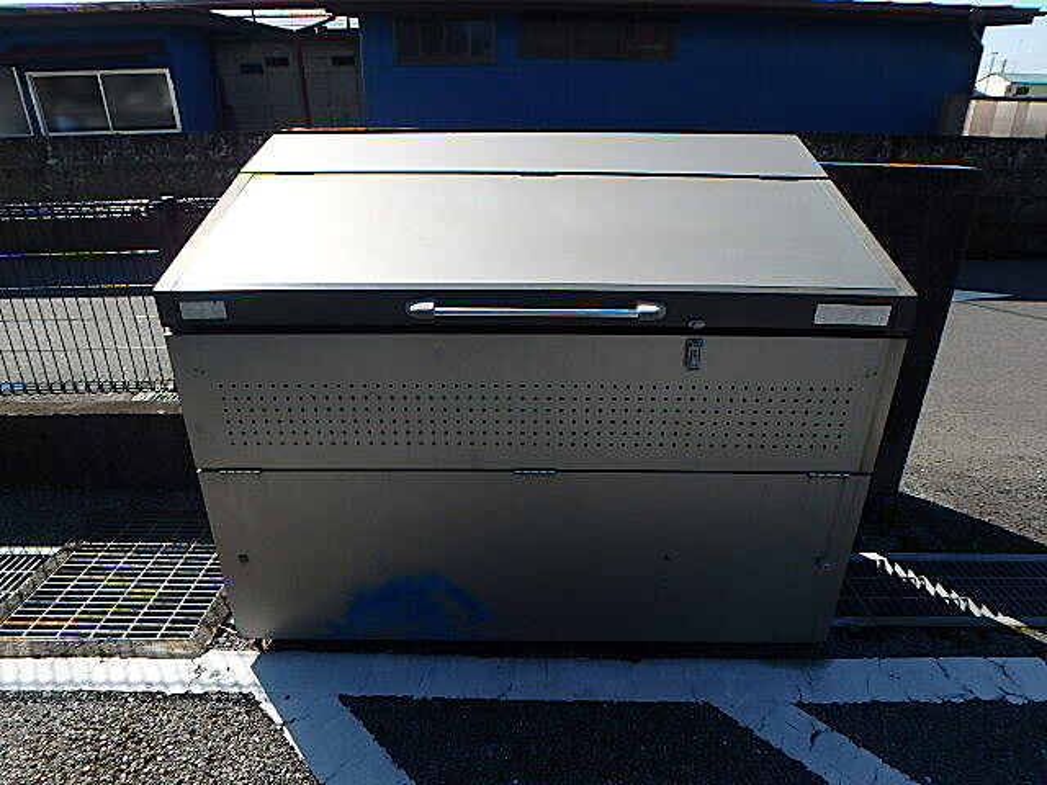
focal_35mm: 21
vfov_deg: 63.4
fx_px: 635
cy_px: 392
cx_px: 524
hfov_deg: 79.0
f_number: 3.5
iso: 125
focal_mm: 3.7
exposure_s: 1/1000
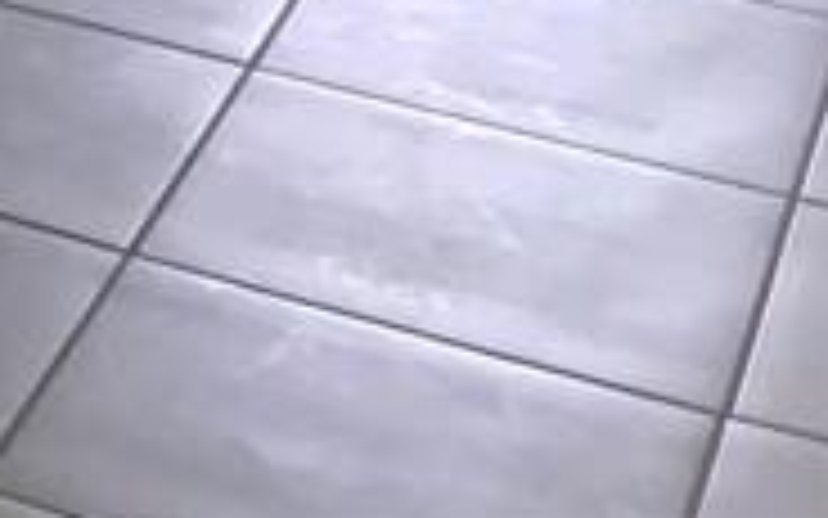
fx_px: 3723
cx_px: -1458
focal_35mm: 165
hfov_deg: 10.2
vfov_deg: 6.9
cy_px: -1185
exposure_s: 1/60
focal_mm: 3.99
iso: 32
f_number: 1.8
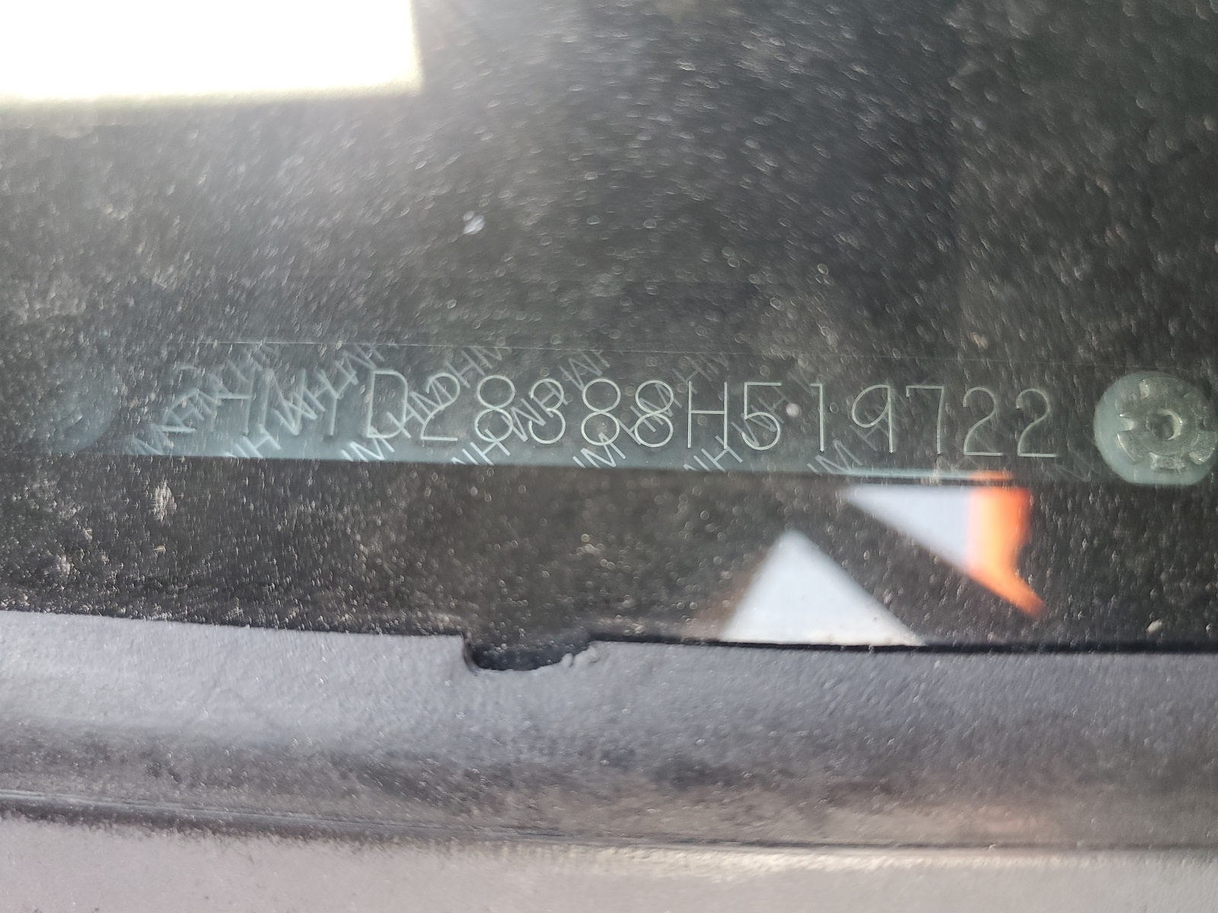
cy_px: 456
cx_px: 609
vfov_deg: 53.1
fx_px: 915
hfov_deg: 67.3
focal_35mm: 26
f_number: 1.5
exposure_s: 1/120
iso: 73
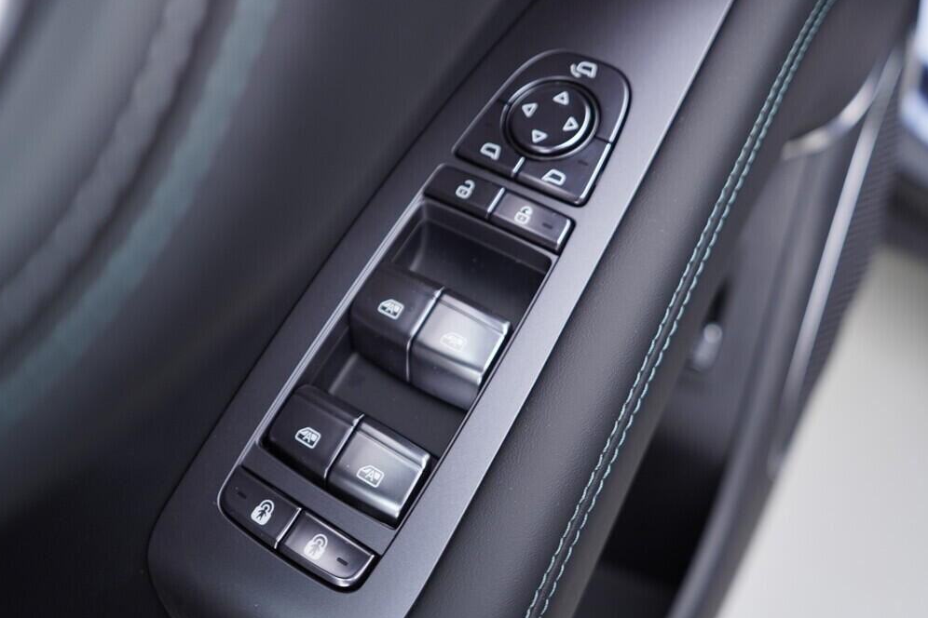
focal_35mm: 37
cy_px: 312
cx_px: 470
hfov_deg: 51.9
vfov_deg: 35.9
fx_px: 954
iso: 200
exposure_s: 1/40
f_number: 2.8
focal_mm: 24
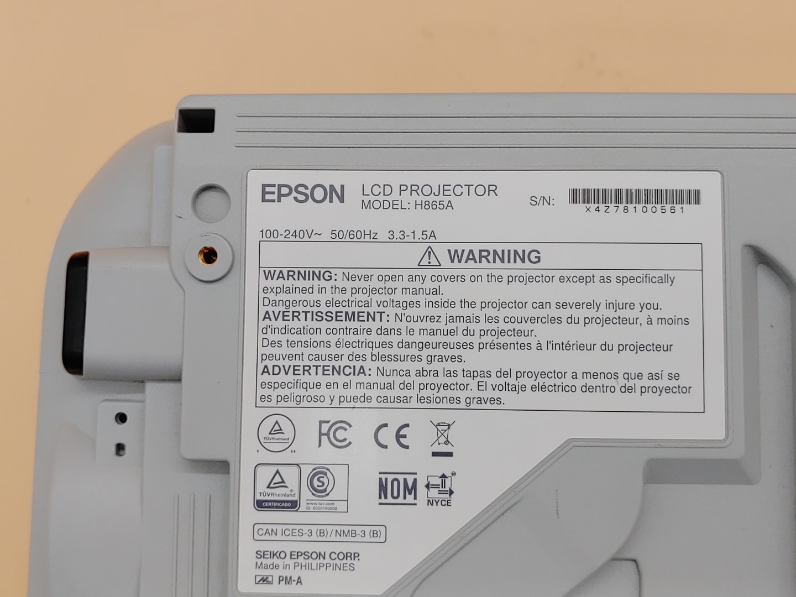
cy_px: 298
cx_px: 398
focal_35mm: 41
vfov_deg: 35.1
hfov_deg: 45.8
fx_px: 943
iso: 50
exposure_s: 1/104
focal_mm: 4.36
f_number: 1.8
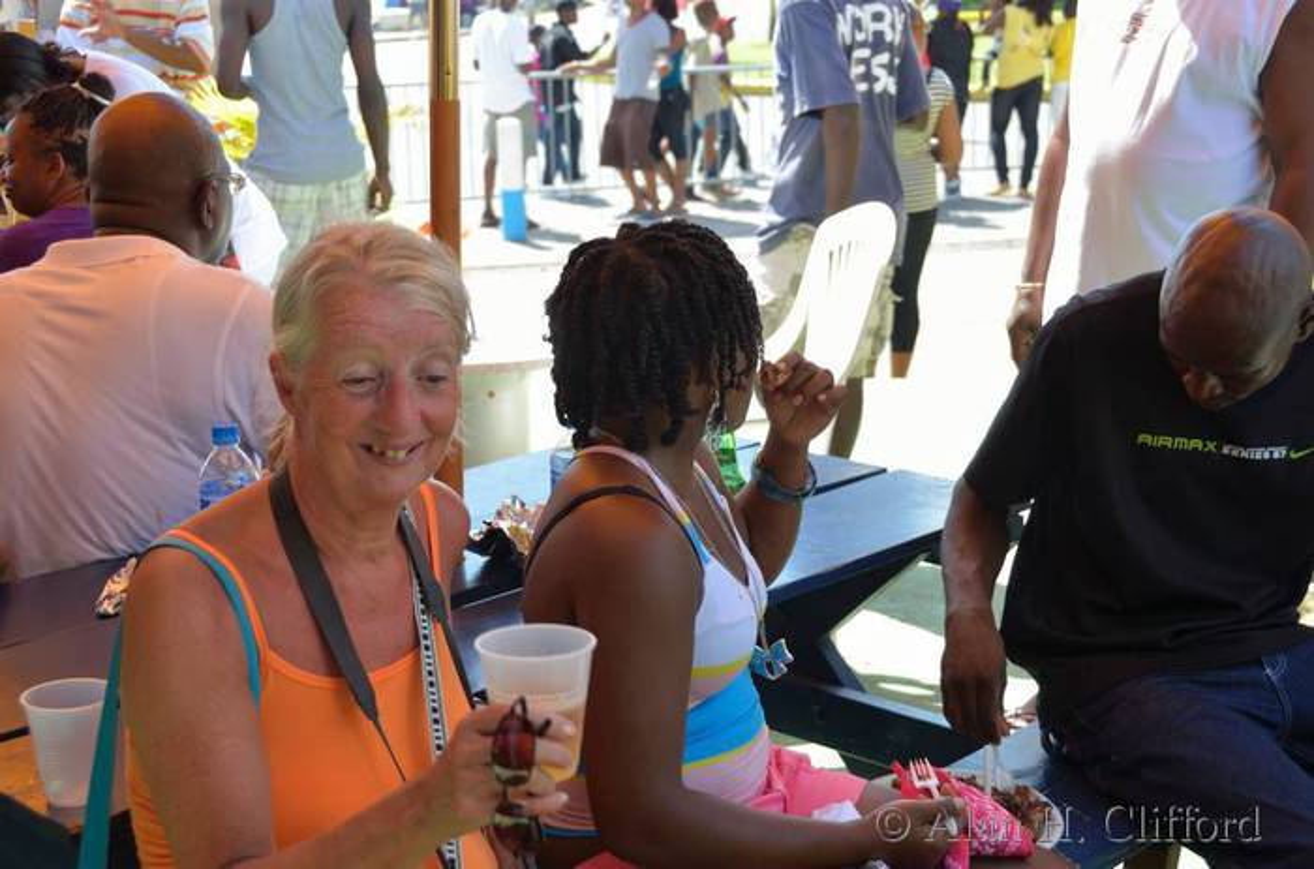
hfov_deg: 37.9
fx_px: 1911
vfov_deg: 25.6
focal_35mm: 52
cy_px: 434
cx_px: 657
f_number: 5
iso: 100
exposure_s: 1/125
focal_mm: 35
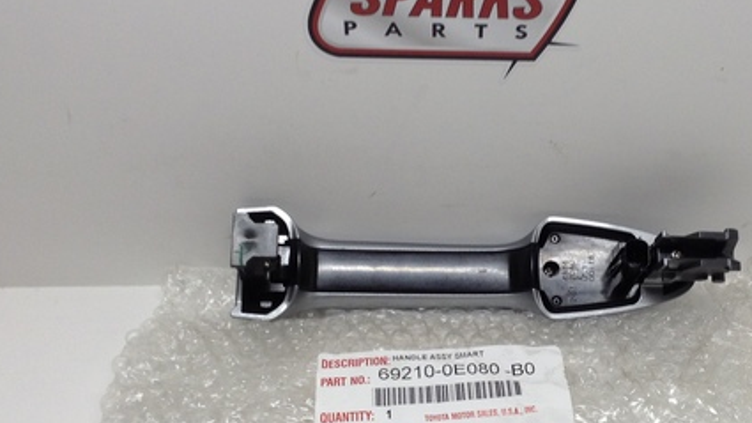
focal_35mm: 54
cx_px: 497
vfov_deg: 22.2
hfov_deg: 38.1
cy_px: 265
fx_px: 1077
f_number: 2.4
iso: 32
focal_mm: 3.3
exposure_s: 1/40
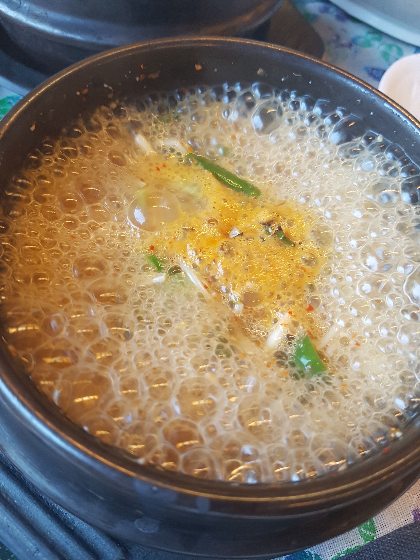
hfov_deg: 53.1
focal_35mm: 26
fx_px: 421
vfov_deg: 67.3
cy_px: 280
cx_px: 210
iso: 200
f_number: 1.7
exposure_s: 1/120
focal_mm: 4.2
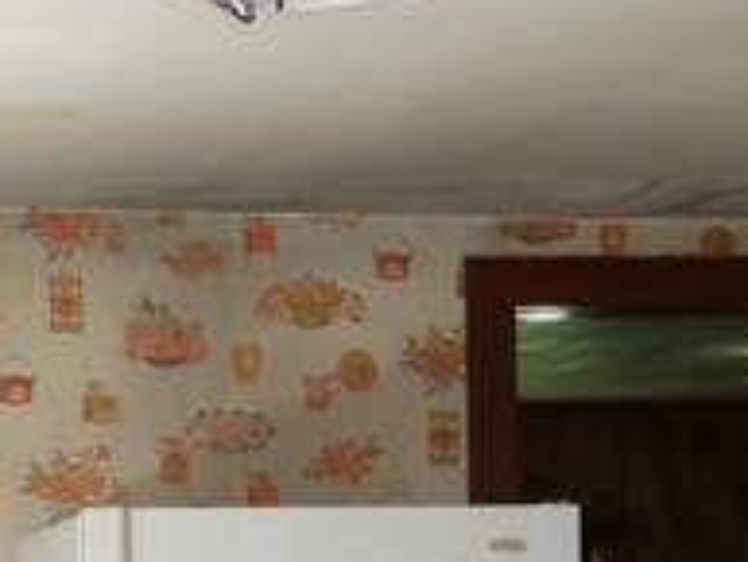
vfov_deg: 11.3
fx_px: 2746
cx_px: 91
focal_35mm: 127
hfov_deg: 15.4
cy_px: 764
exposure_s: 1/60
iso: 320
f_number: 3.5
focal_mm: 12
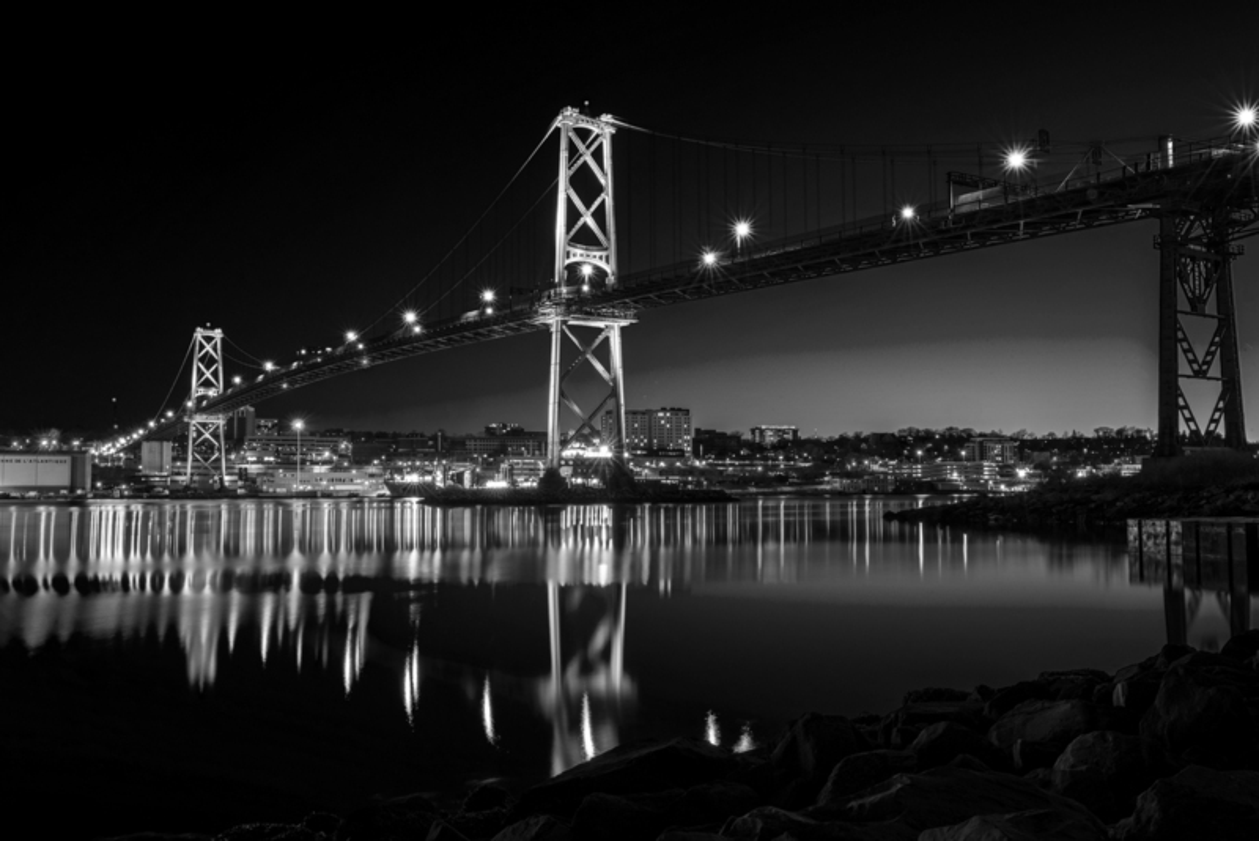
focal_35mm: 32
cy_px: 420
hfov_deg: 58.7
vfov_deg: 41.1
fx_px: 1119
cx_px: 630
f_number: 22
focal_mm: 32
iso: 100
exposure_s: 101
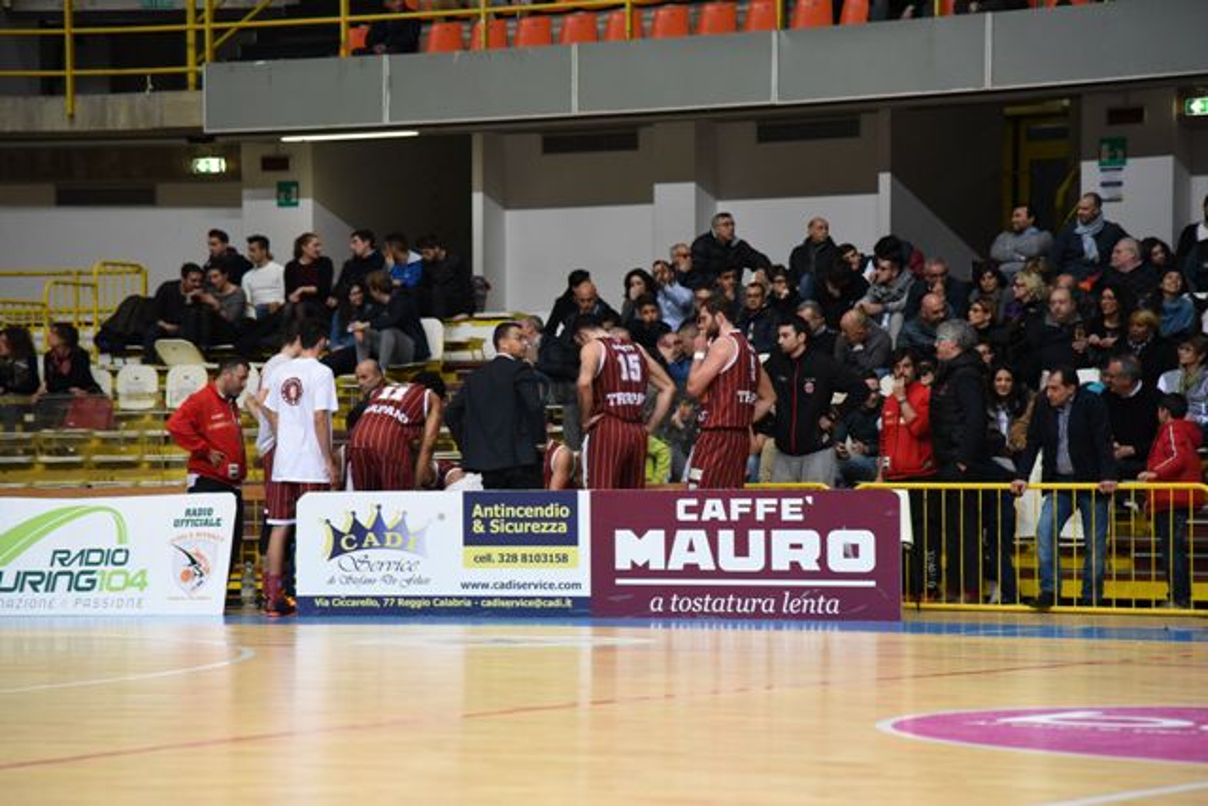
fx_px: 4027
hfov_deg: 17.1
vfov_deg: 11.4
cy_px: 403
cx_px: 604
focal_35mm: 120
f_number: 4
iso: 5000
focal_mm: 120
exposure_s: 1/640
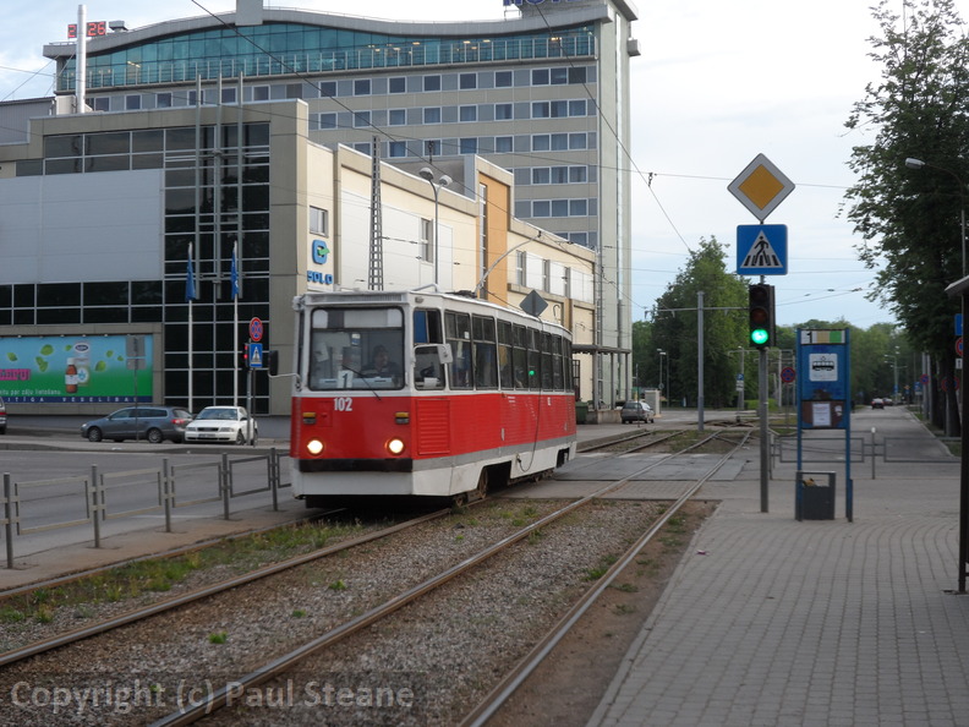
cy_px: 364
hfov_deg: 35.5
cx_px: 484
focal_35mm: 54
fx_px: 1512
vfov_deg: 27.0
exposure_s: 1/60
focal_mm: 9.8
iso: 80
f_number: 4.1
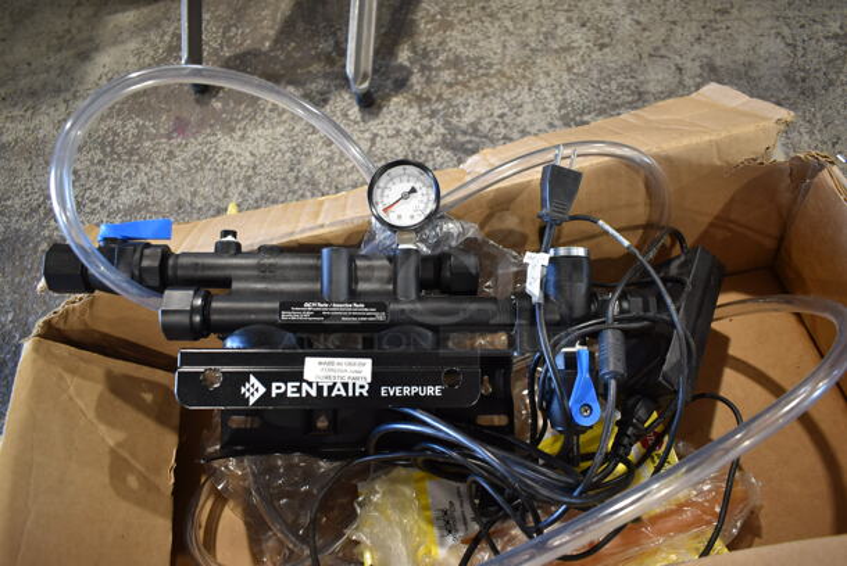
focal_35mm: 27
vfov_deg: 48.0
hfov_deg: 67.3
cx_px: 424
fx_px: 636
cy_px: 283
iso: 500
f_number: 3.5
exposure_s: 1/30
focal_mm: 18
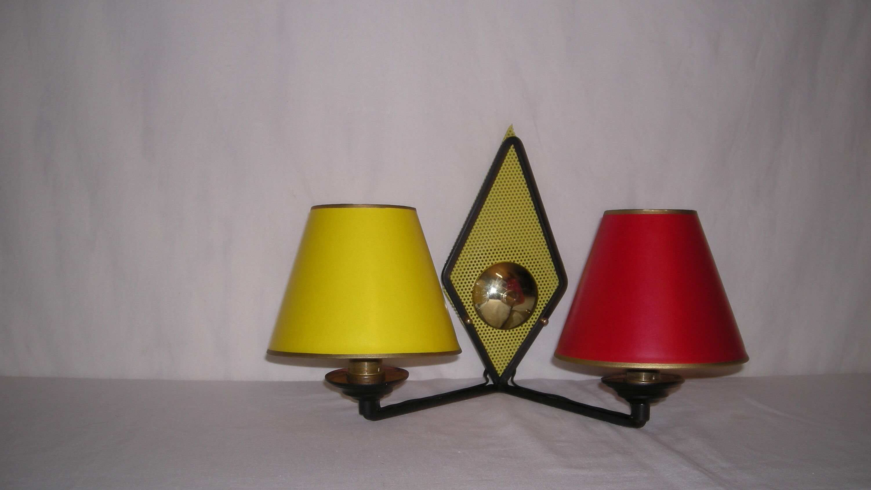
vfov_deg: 30.4
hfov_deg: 51.6
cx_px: 431
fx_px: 901
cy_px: 227
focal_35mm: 39
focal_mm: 5.7
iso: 50
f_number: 2.8
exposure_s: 1/30
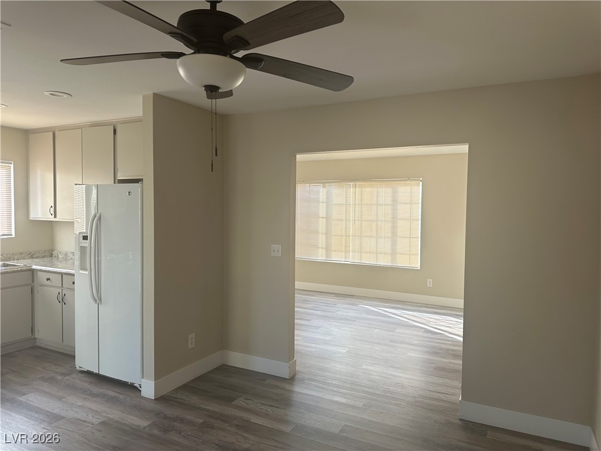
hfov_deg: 71.6
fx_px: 417
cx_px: 300
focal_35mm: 24
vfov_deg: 56.8
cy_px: 226
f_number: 1.78
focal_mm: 6.86
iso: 80
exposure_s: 1/154
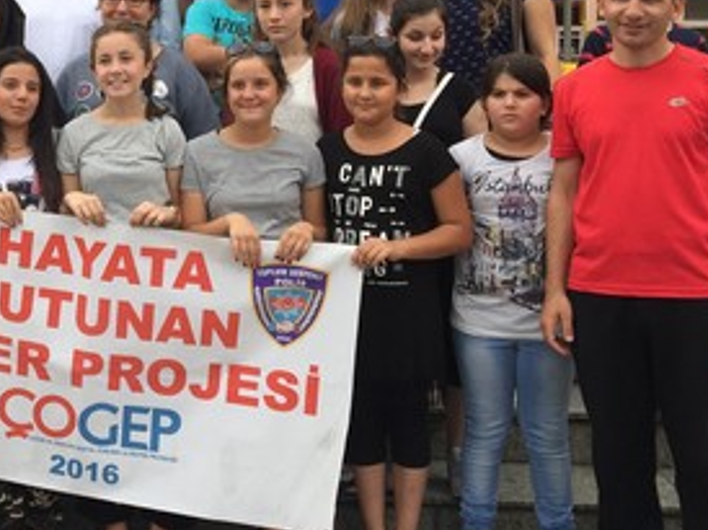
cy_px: 119
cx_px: -3
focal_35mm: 71
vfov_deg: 20.5
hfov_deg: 26.0
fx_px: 1451
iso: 32
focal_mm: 4.15
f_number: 2.2
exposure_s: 1/359
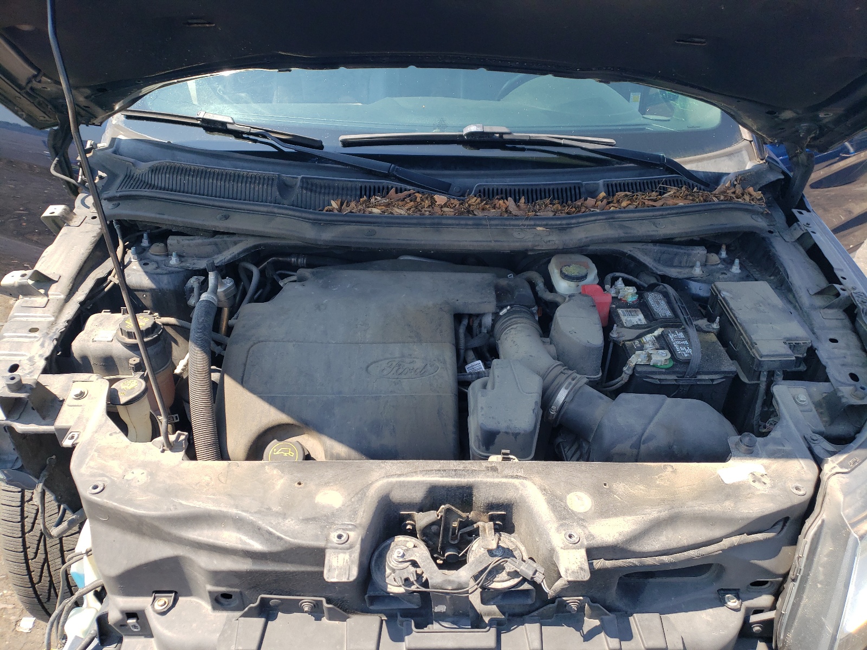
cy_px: 325
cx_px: 434
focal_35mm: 26
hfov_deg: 67.3
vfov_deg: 53.1
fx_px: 651
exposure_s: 1/769
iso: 50
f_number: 1.5
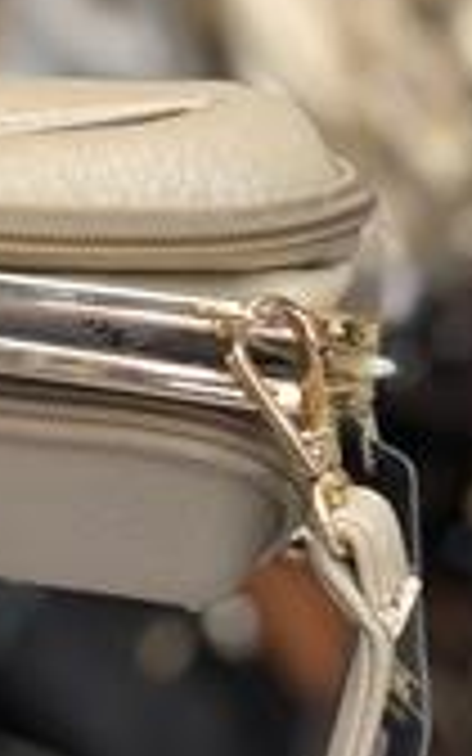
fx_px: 3067
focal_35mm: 149
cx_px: -94
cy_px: 353
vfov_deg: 14.0
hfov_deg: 8.7
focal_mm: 6.6
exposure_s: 1/33
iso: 32
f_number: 2.8
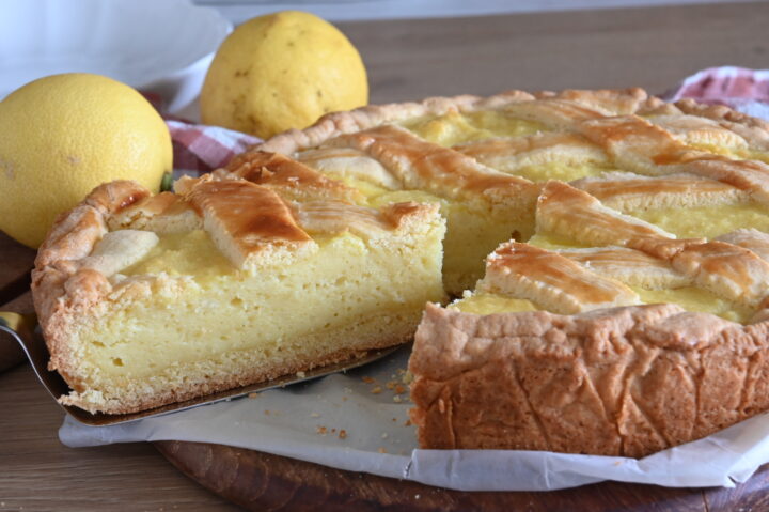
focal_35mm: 75
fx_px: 1601
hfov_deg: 27.0
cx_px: 384
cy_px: 256
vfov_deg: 18.2
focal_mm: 50
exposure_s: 1/5
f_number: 9
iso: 800
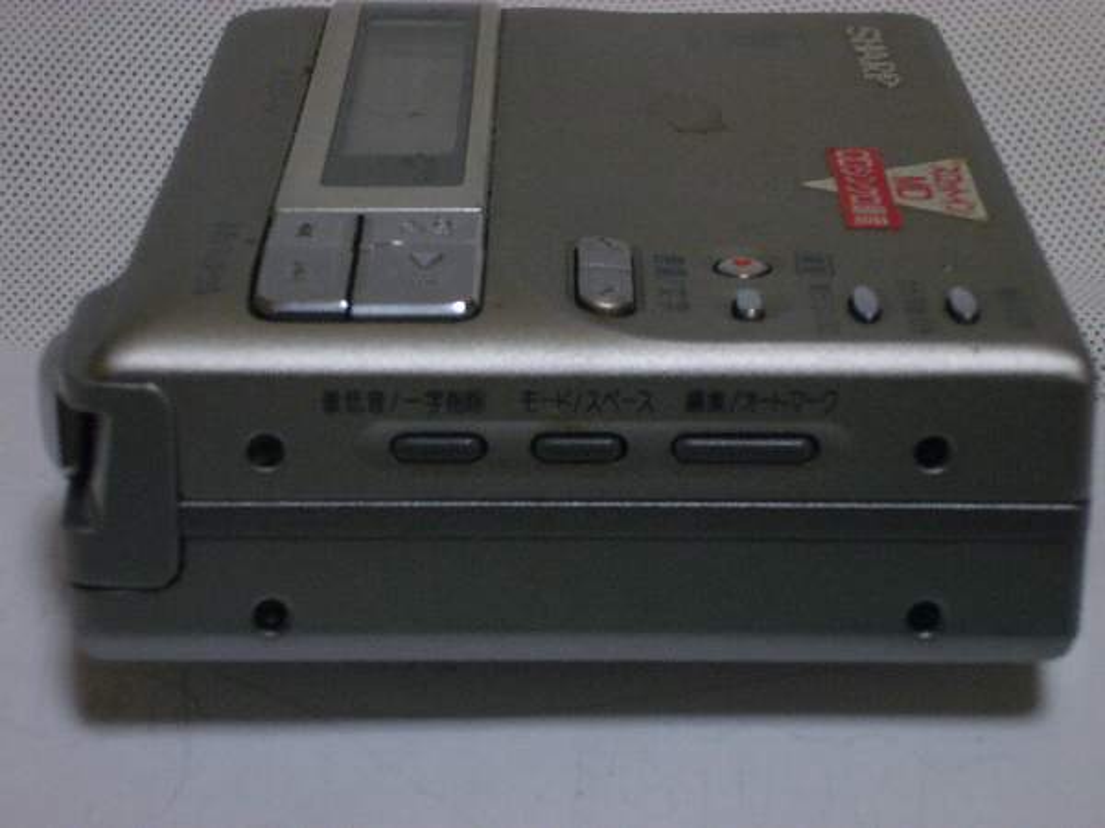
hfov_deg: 19.3
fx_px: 3256
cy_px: 414
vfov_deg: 14.5
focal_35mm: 102
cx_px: 552
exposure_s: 1/8
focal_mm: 16.8
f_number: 5.6
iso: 200
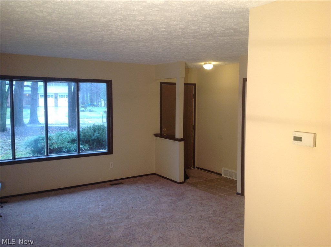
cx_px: 166
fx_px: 334
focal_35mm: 35
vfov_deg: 40.6
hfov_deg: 52.7
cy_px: 124
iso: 50
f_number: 2.4
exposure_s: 1/30
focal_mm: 4.28
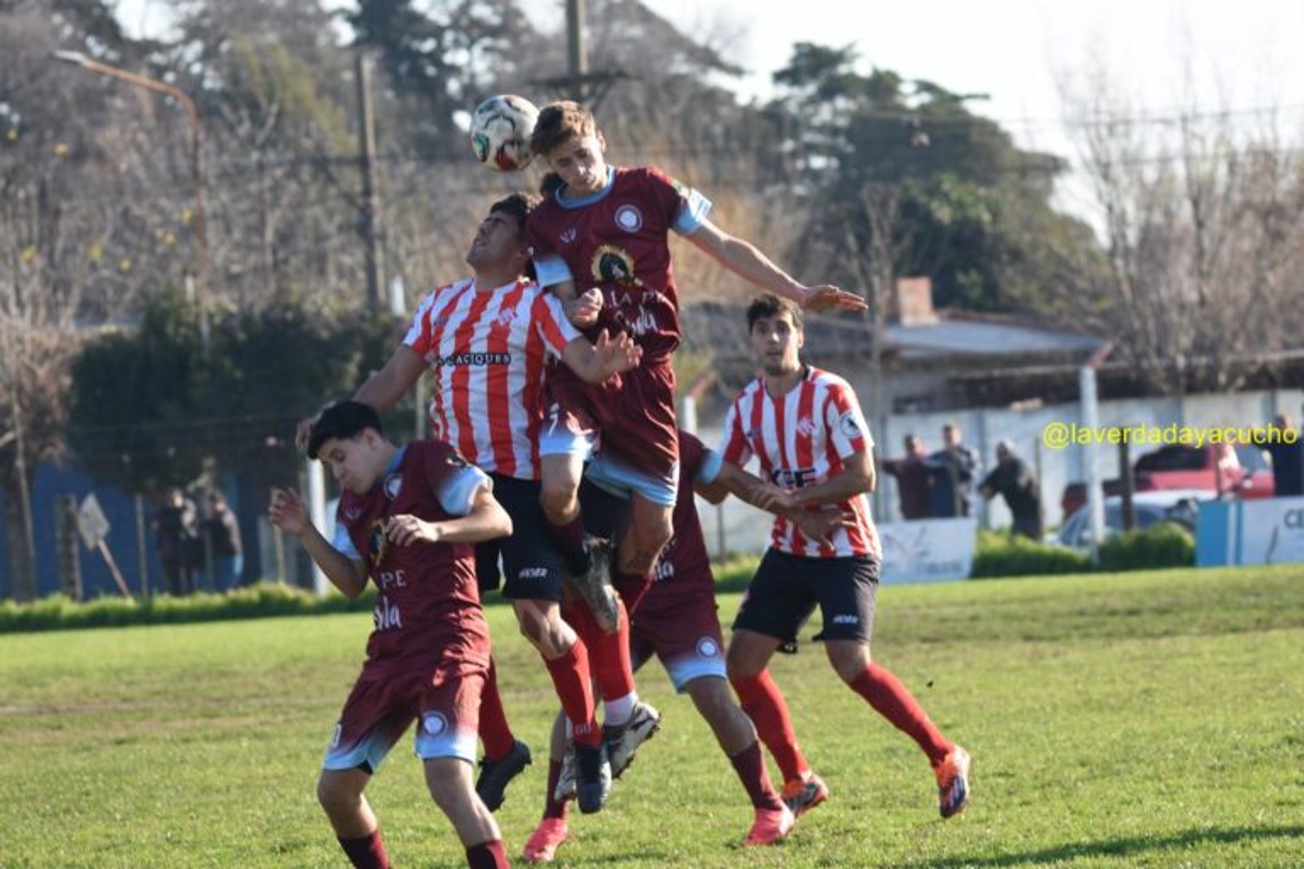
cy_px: 434
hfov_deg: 9.1
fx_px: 8149
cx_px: 652
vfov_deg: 6.1
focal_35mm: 225
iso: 200
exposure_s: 1/400
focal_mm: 150
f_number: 5.6
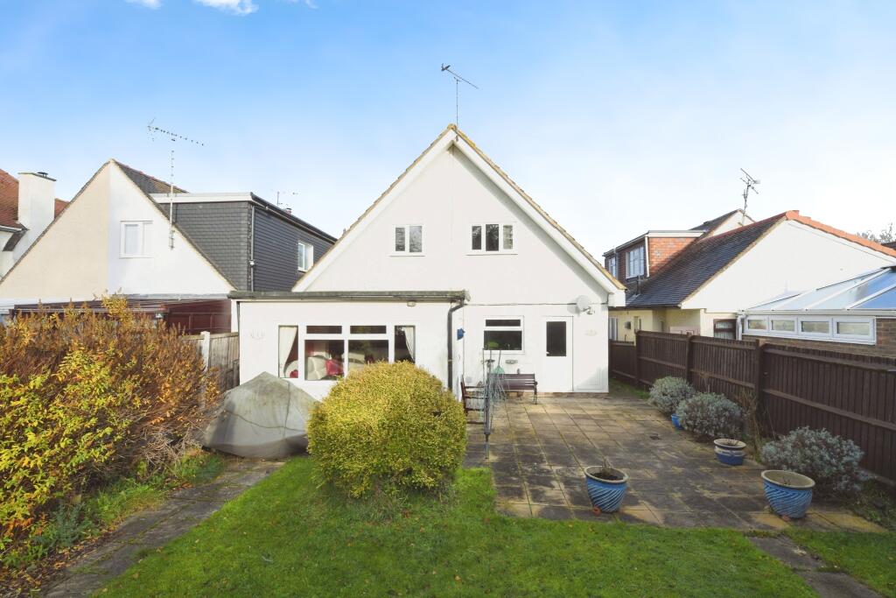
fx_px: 398
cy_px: 299
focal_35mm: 16
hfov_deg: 96.7
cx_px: 448
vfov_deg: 73.8
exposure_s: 1/250
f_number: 14
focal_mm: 16
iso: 800
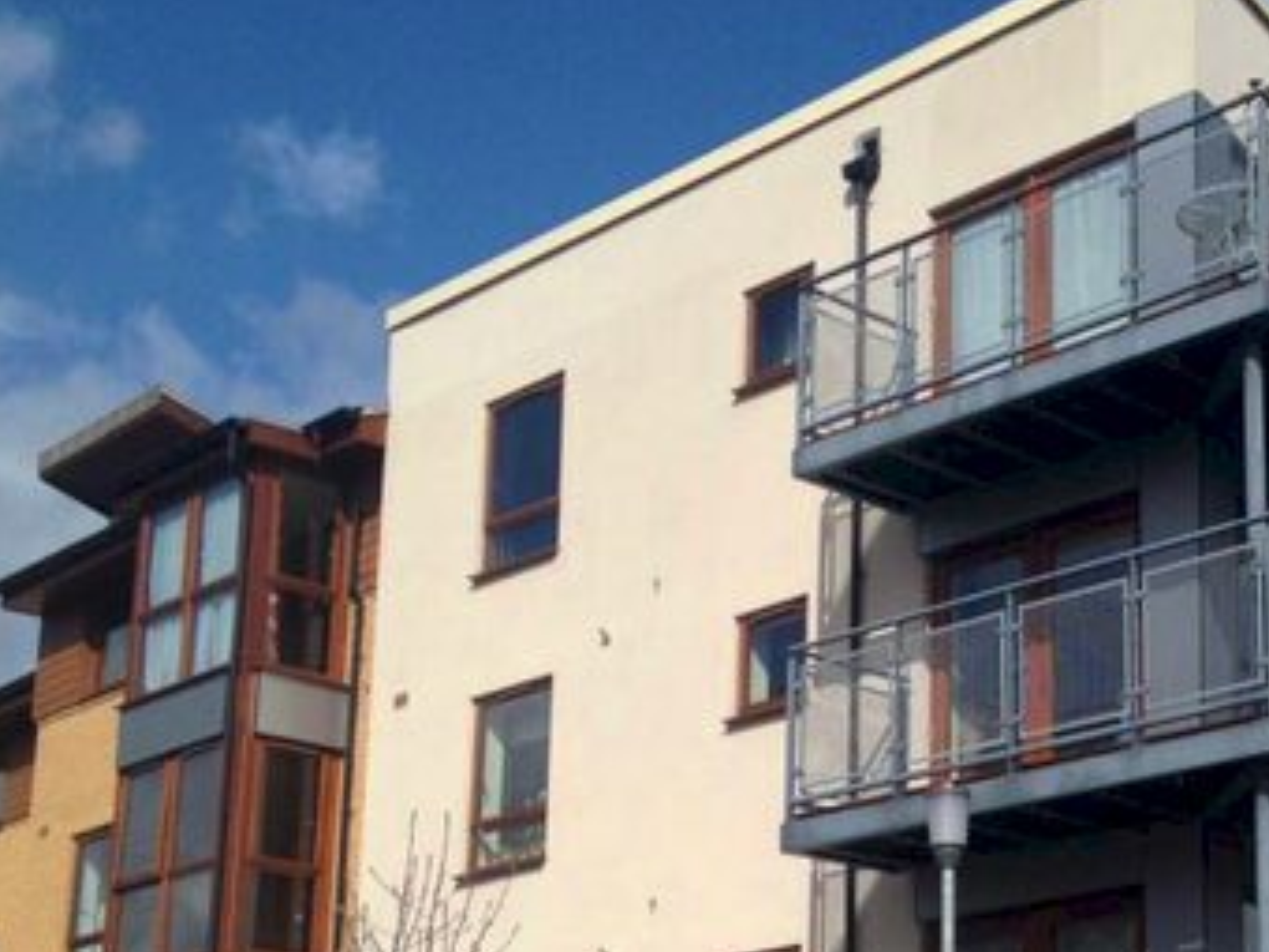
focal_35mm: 72
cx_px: 1112
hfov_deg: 26.2
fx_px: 2639
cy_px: 819
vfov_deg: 20.1
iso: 64
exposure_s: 1/3247
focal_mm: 4.28
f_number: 2.4
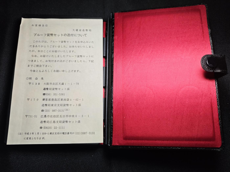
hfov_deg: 71.6
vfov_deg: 56.8
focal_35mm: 24
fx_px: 159
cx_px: 115
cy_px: 86
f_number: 1.6
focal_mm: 5.84
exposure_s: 1/100
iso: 100
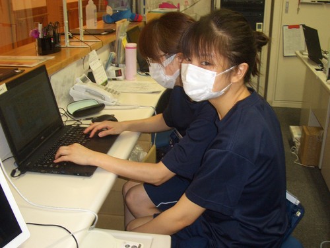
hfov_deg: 45.8
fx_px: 391
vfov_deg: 35.1
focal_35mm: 41
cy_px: 124
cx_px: 165
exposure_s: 1/60
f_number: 2.8
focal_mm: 6.8
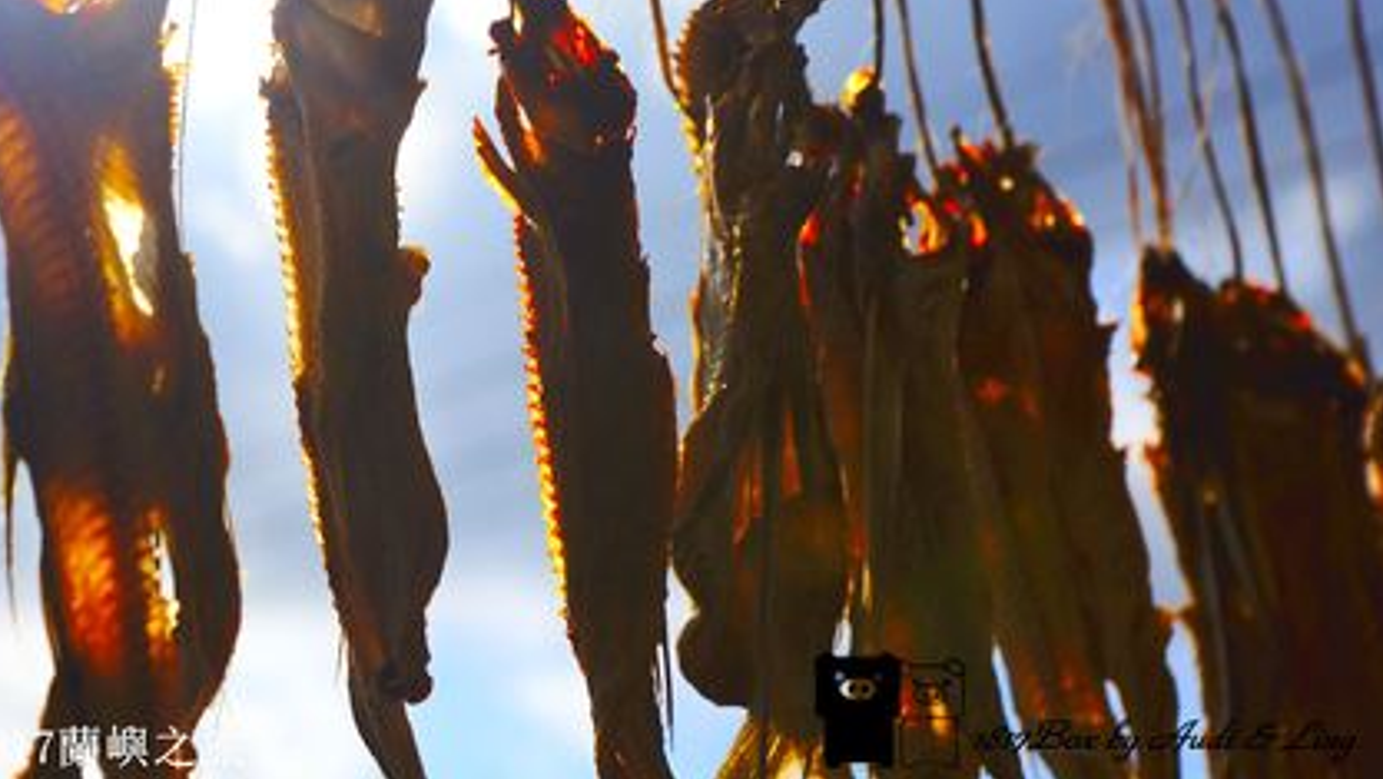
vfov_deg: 11.9
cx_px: 395
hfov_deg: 20.9
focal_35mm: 102
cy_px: 119
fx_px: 3733
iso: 100
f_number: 5.6
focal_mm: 45
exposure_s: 1/750
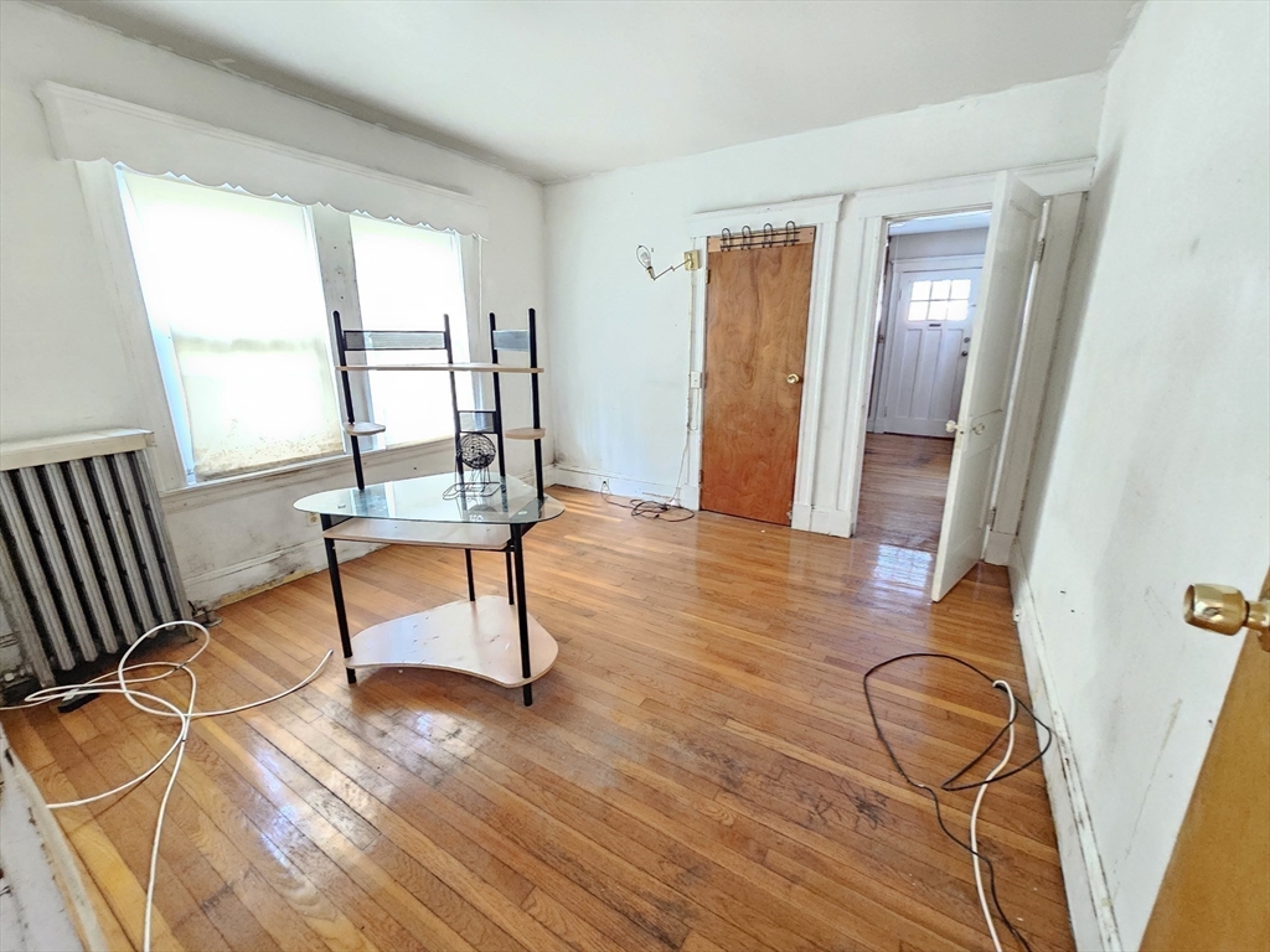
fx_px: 477
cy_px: 476
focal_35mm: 13
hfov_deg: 106.2
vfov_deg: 89.9
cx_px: 635
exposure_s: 1/24
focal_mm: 2.2
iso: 2000
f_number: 2.2
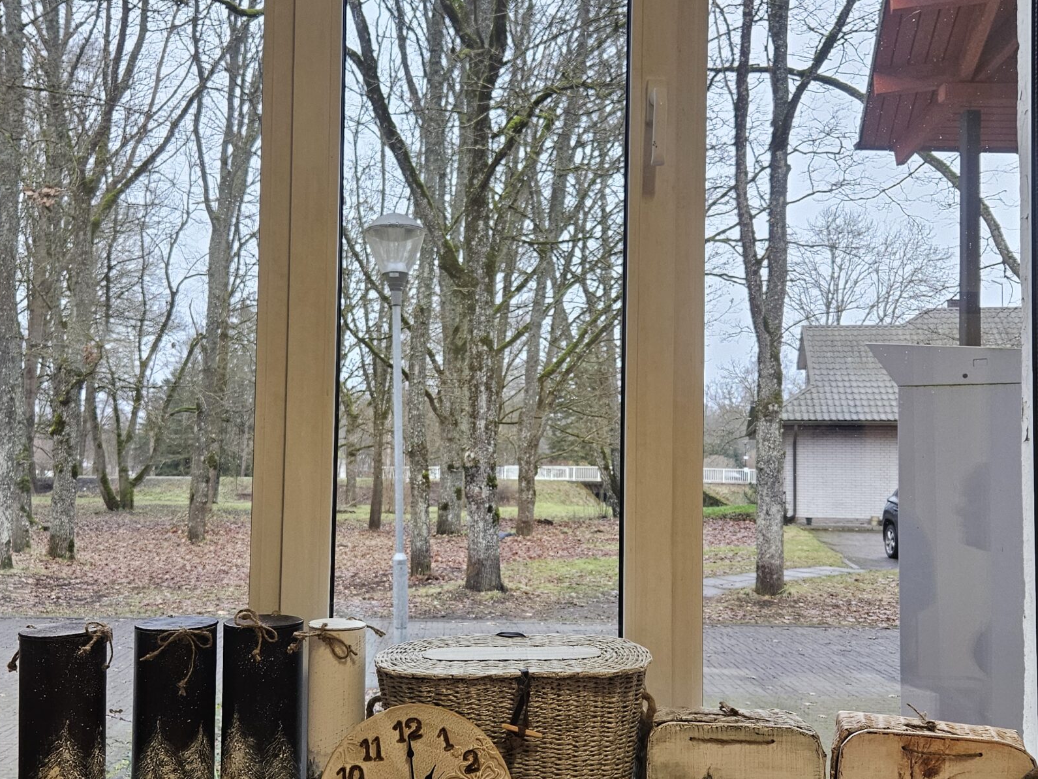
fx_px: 1110
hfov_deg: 50.1
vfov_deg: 38.7
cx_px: 473
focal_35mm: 37
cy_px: 416
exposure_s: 1/100
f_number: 1.8
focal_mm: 5.4
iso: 320
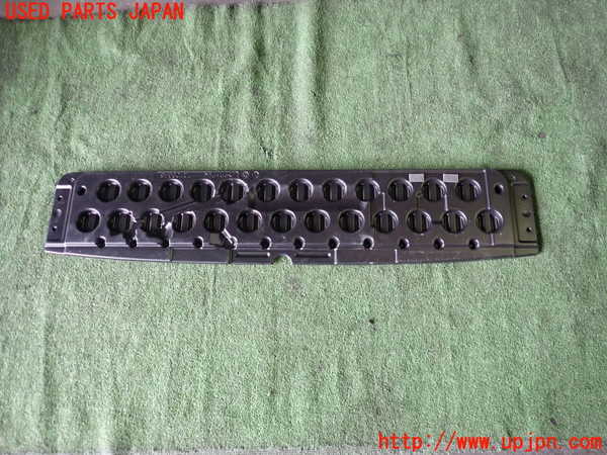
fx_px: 438
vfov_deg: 54.9
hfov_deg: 69.4
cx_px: 304
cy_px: 228
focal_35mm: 25
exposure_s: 1/30
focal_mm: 4.5
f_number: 2
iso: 320
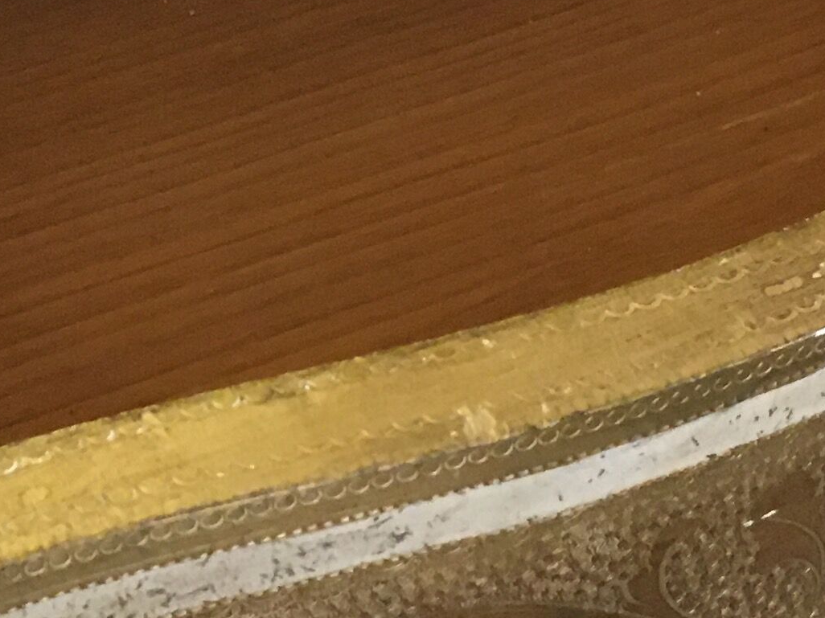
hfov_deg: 17.2
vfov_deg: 13.0
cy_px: 380
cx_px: 287
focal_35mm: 114
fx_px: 2716
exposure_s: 1/17
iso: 250
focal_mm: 4.15
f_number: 2.2
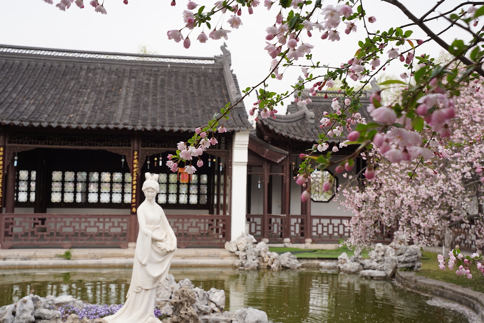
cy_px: 163
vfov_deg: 28.1
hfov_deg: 41.1
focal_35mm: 48
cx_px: 244
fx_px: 645
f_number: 22
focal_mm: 47
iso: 100
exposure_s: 1/8
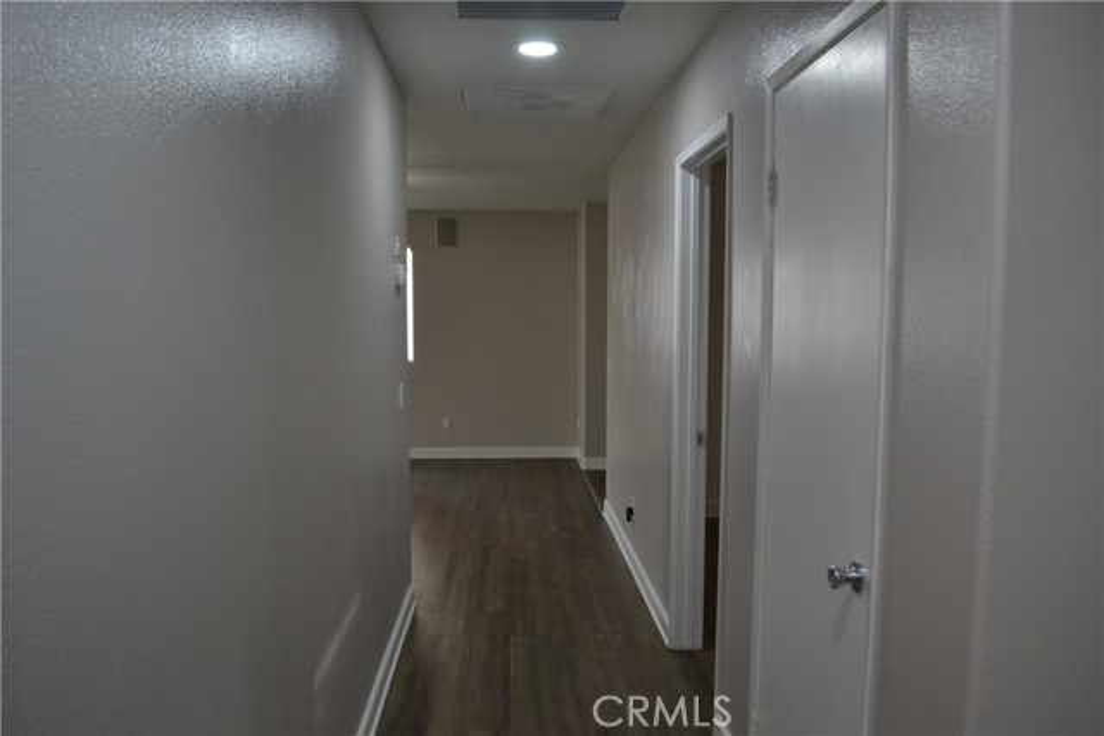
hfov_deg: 67.4
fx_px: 828
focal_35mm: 27
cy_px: 368
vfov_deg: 48.0
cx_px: 552
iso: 400
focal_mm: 18
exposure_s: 1/60
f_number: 4
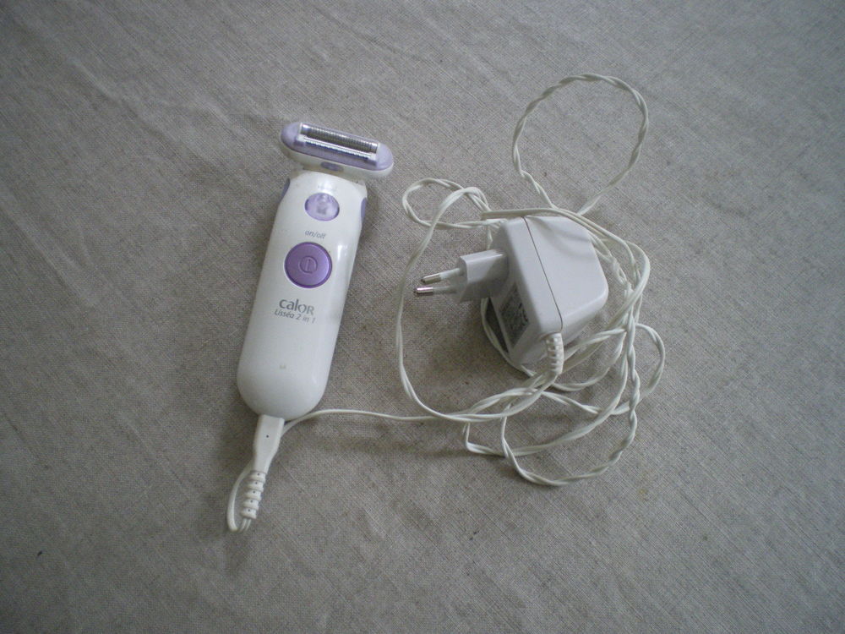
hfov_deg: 51.4
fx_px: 879
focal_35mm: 36
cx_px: 422
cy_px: 317
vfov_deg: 39.7
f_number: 3.1
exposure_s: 1/50
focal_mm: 6.3
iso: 400
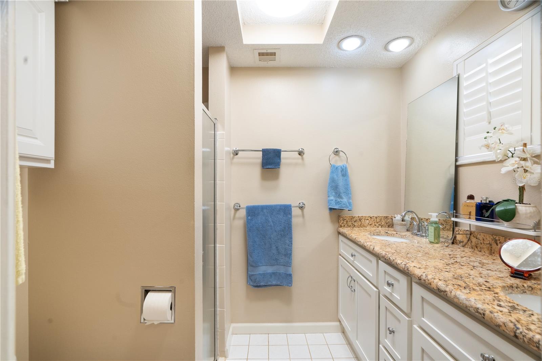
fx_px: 241
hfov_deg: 96.7
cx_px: 271
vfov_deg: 73.7
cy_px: 180
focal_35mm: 16
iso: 1000
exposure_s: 1/3
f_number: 9
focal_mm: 16
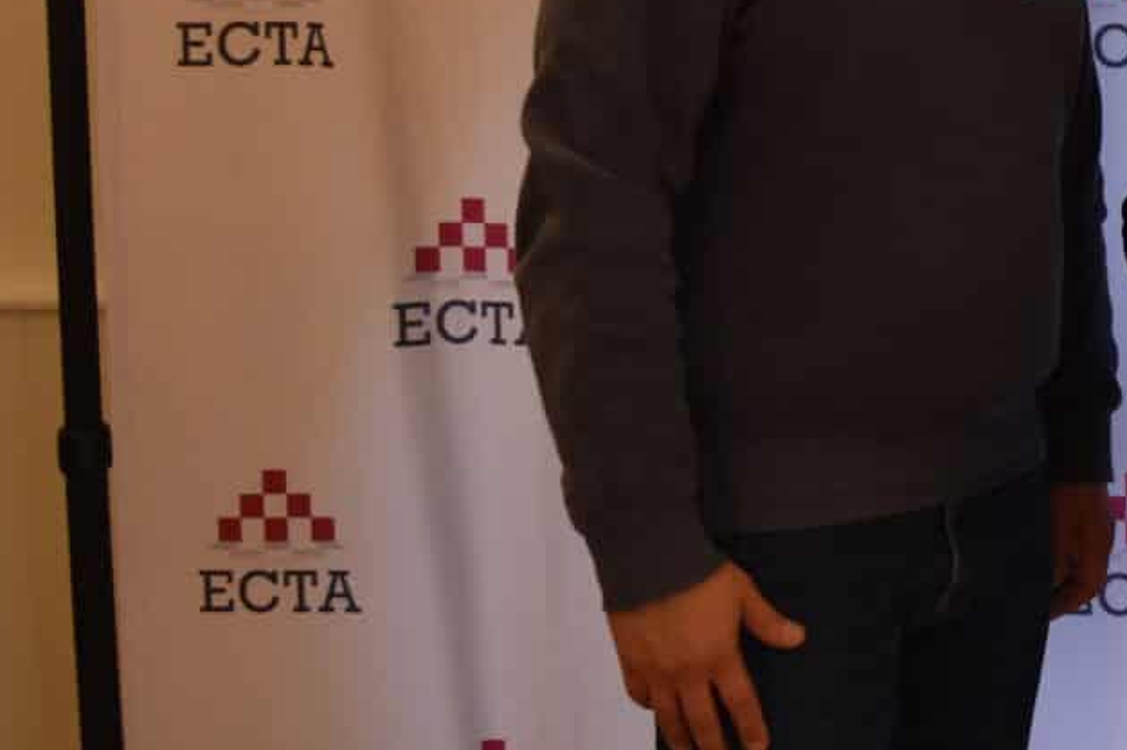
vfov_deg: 14.9
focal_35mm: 89
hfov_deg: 21.1
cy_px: -86
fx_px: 2794
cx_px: 1384
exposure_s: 1/60
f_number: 4
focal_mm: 23
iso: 1100
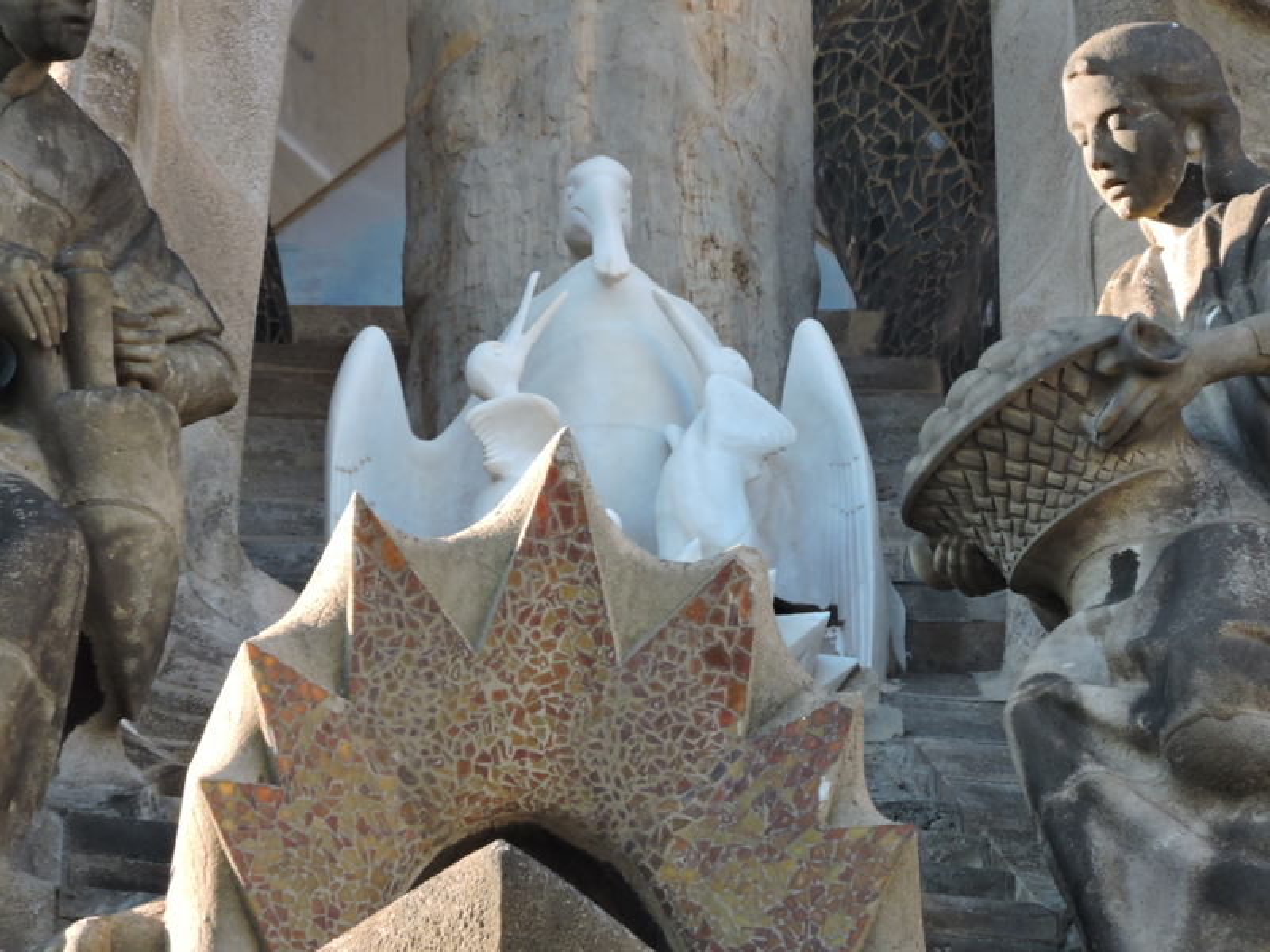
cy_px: 476
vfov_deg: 1.7
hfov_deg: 2.2
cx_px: 635
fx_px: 33019
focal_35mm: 900
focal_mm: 161.2
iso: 400
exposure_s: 1/200
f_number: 5.6
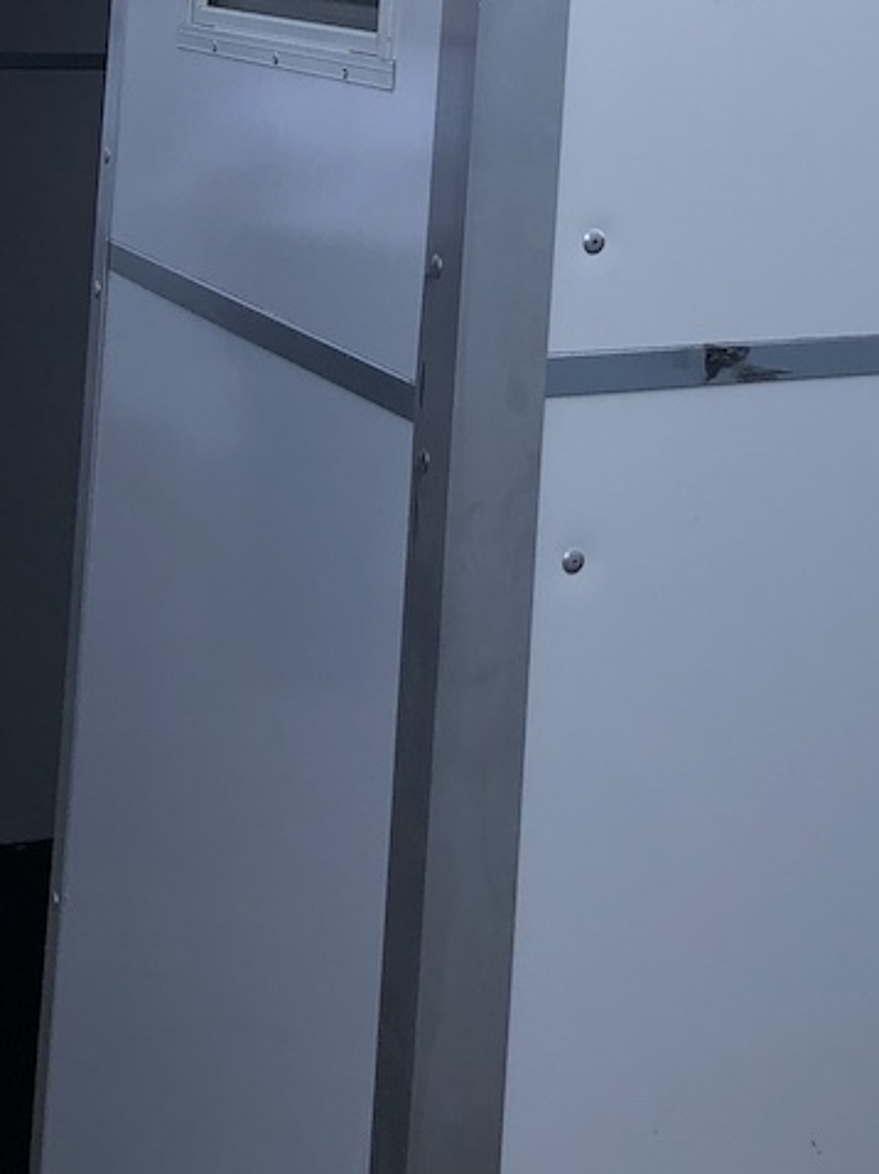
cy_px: -265
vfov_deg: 23.6
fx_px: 2542
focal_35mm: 75
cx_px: 884
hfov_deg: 19.1
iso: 20
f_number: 1.8
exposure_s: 1/1675
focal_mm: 4
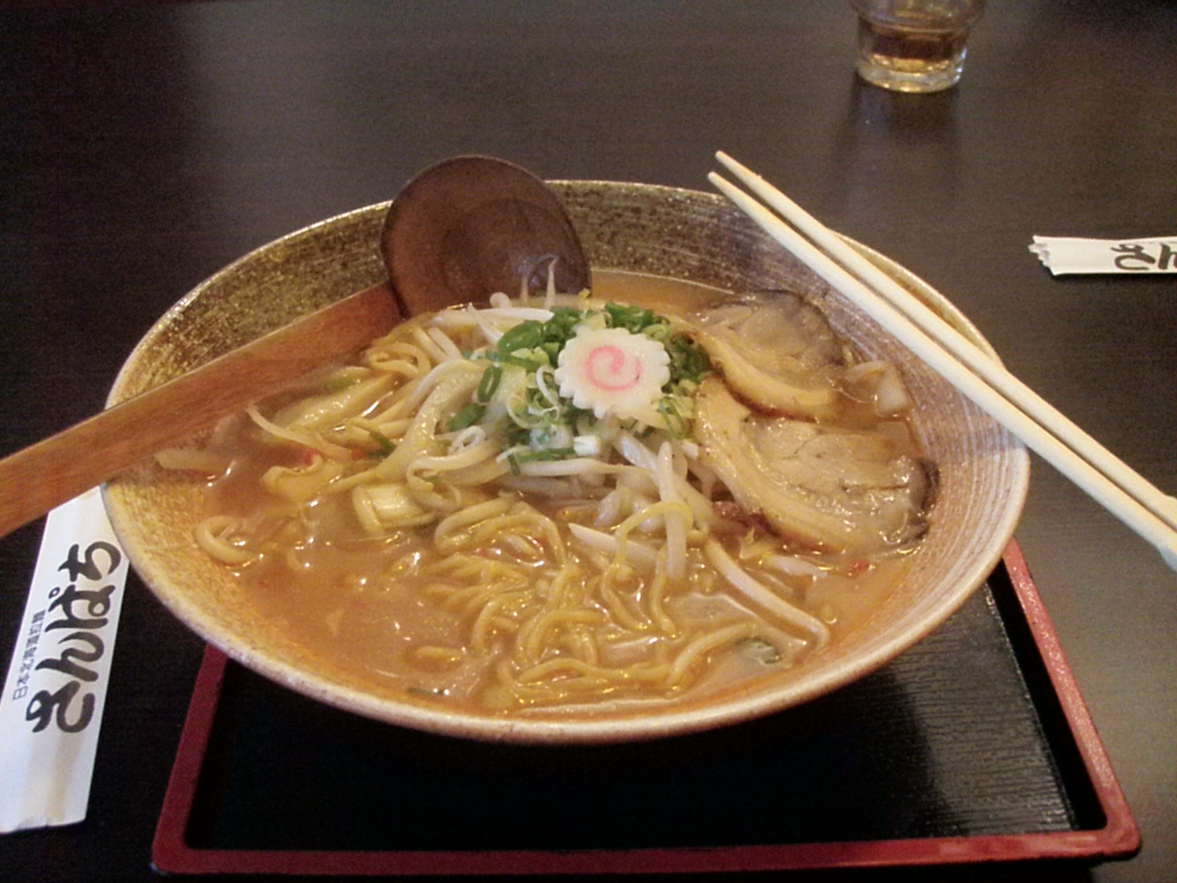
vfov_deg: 37.7
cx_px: 588
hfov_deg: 49.0
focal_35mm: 38
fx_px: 1292
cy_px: 442
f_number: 3.5
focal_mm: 6.7
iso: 2500
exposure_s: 1/80
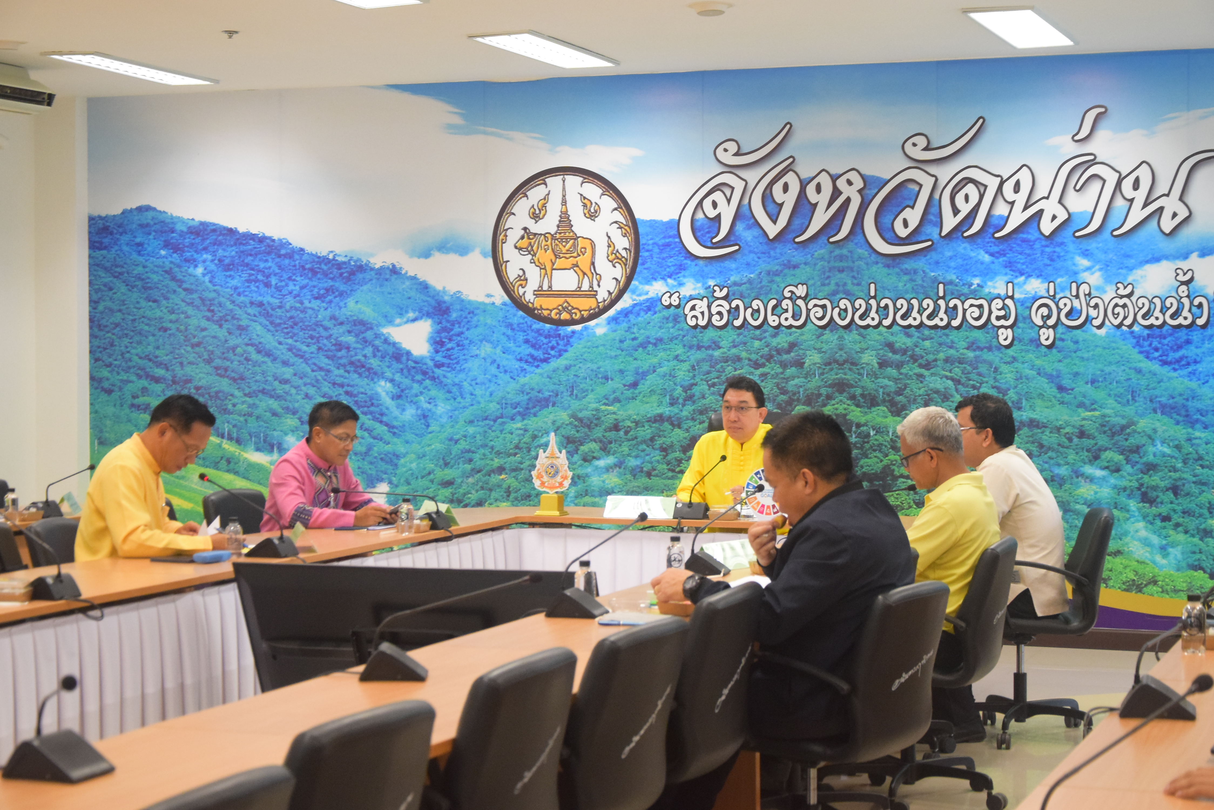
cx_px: 607
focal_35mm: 68
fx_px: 2277
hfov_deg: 29.9
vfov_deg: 20.2
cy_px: 405
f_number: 5.6
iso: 2500
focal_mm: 45
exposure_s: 1/125
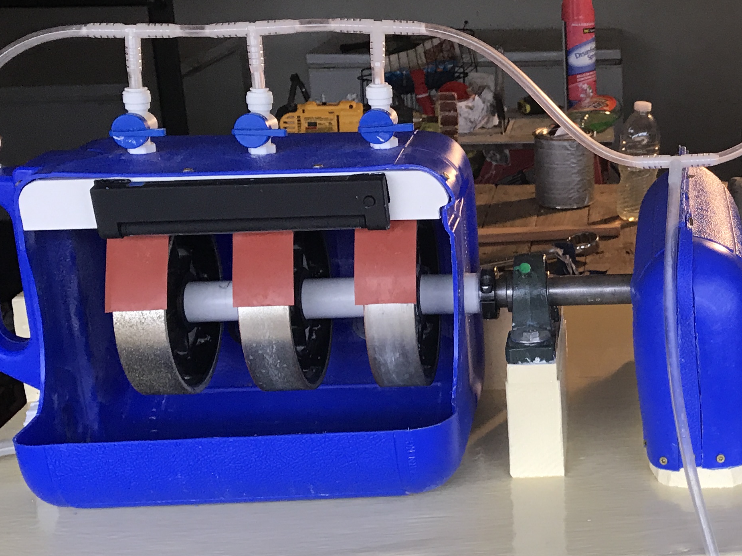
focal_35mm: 61
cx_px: 691
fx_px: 1307
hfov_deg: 30.1
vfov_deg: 24.0
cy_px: 295
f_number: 1.8
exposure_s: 1/30
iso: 25
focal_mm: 3.99
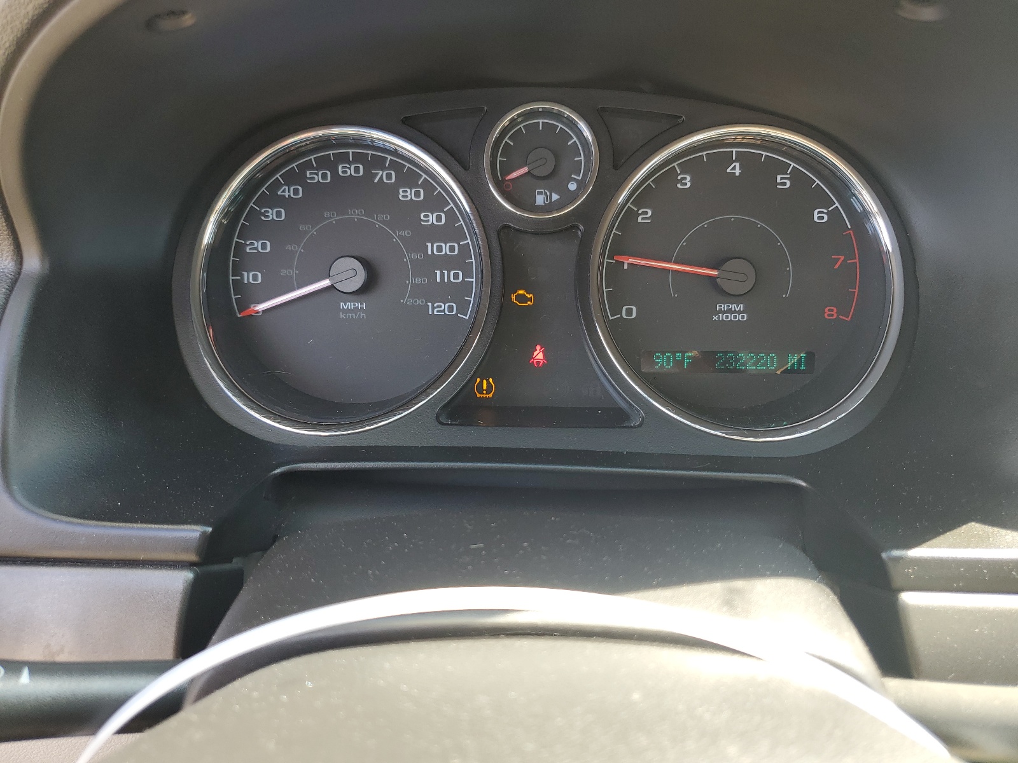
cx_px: 509
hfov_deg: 67.3
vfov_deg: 53.1
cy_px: 382
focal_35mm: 26
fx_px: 765
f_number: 1.5
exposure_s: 1/137
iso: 50
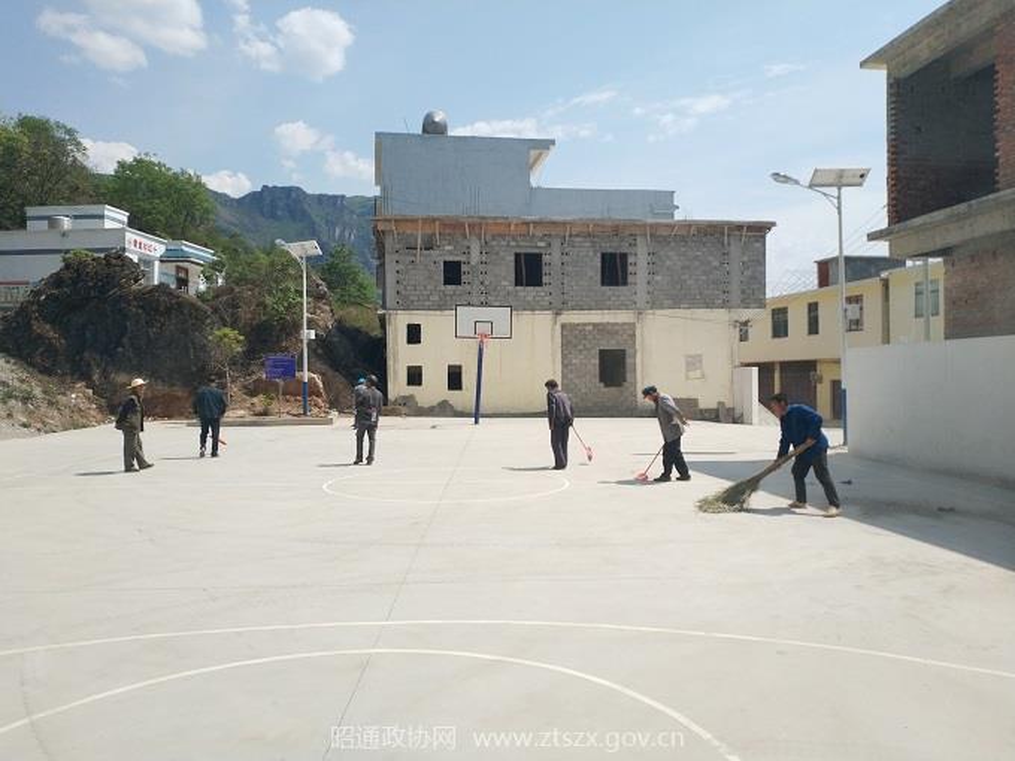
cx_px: 508
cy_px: 380
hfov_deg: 56.8
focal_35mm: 32
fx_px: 938
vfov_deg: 44.2
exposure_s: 1/1676
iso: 100
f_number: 2
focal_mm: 4.5
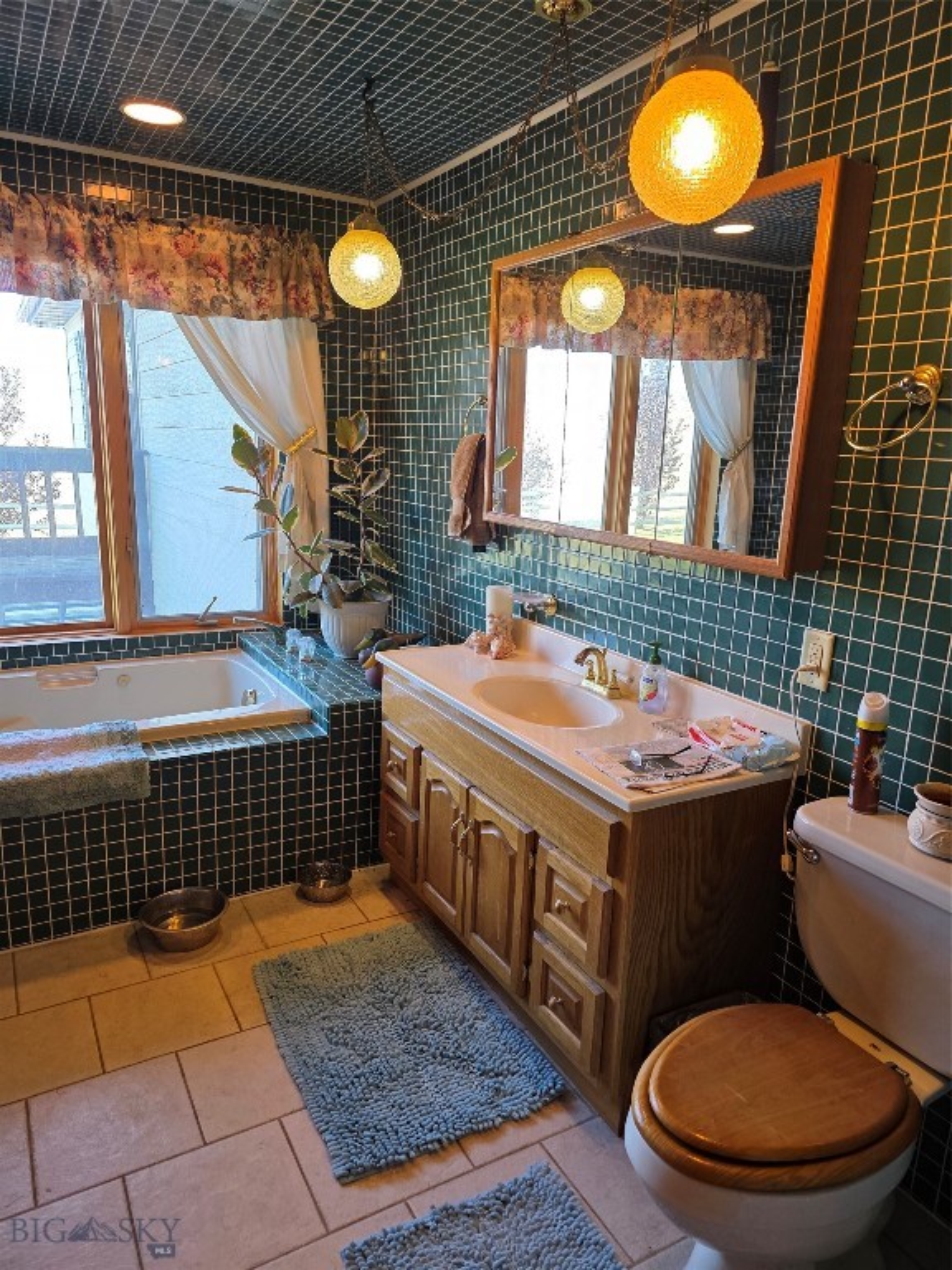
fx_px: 843
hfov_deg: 58.9
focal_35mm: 23
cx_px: 476
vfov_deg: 73.9
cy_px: 635
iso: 160
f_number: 1.7
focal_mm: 6.3
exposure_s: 1/120
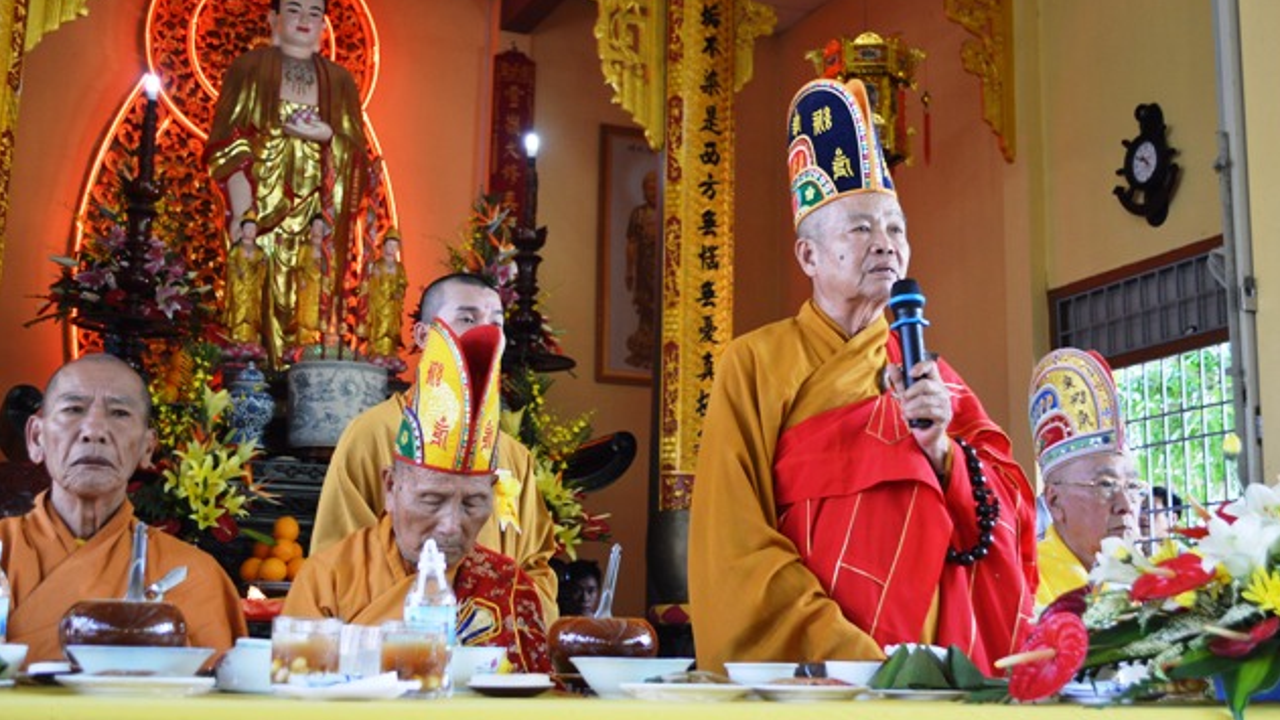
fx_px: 1731
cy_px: 308
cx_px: 647
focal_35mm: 51
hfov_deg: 40.6
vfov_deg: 23.5
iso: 400
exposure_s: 1/40
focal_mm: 32
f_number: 4.8
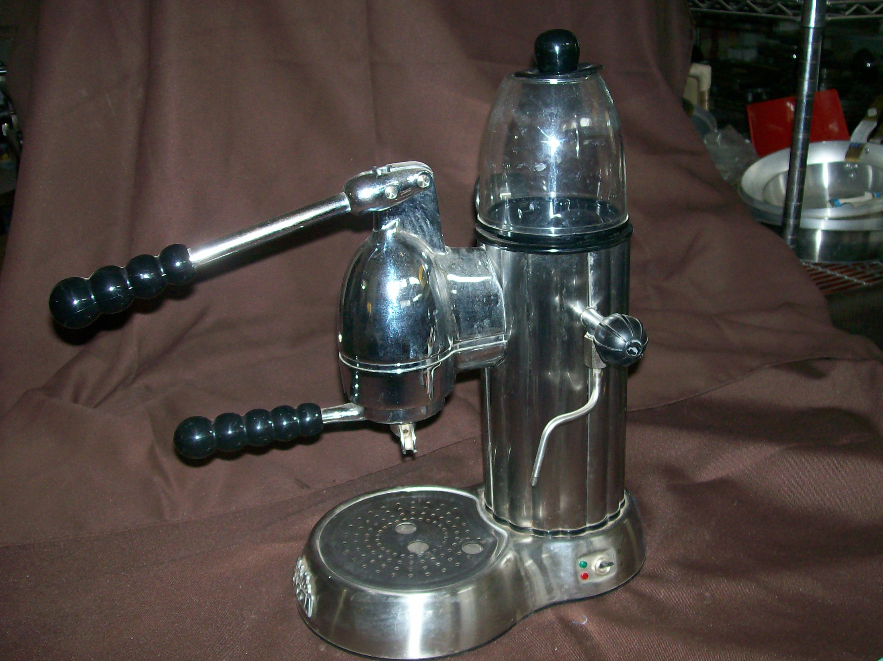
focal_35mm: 39
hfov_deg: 47.9
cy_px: 308
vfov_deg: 36.8
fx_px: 994
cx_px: 442
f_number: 2.7
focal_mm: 6
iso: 80
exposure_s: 1/64
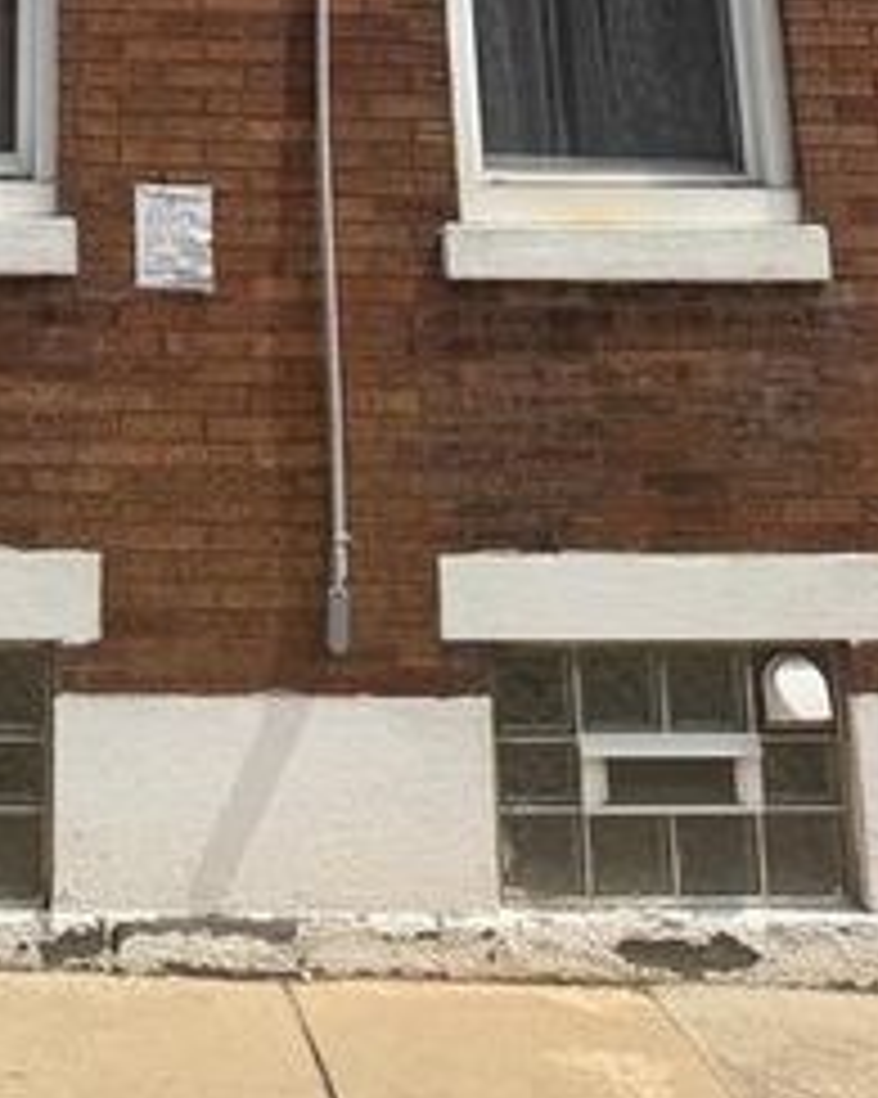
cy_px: -380
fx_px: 2080
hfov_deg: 22.9
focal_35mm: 64
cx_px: 0
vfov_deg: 25.0
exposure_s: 1/4167
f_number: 1.78
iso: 80
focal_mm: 6.76
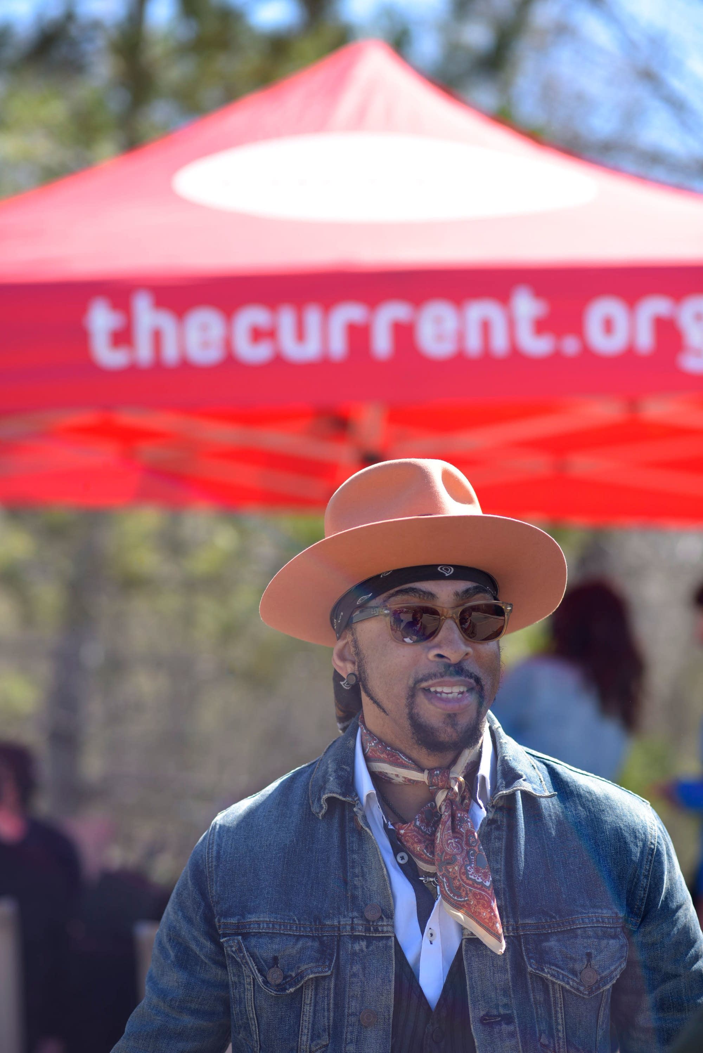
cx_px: 352
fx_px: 2488
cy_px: 526
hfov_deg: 16.1
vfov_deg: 23.9
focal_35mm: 85
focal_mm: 85
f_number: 2.8
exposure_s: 1/800
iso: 100
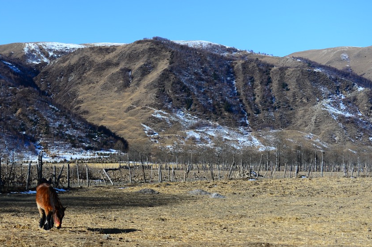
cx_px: 23
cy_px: 153
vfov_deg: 20.2
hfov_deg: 28.7
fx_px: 692
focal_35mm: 67
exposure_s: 1/1000
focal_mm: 35
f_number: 3.2
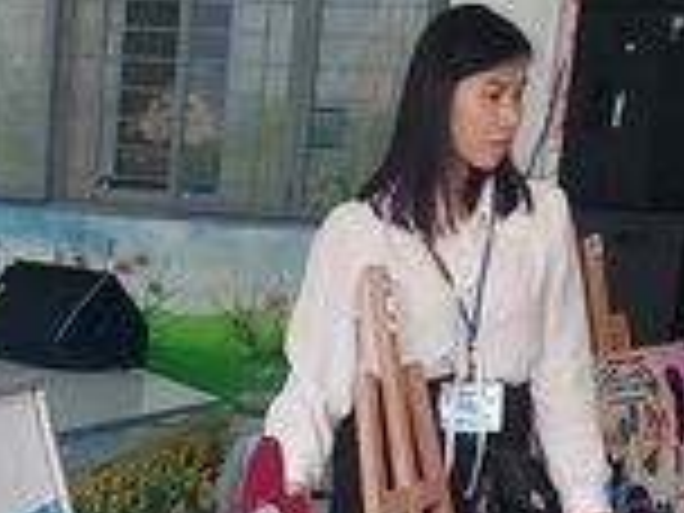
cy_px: 794
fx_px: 2332
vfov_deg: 11.9
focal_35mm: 118
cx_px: -72
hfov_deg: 16.2
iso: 64
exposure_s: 1/50
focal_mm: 5.06
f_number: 1.8
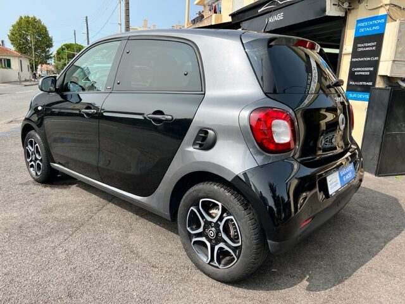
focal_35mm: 26
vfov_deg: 53.1
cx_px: 202
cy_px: 152
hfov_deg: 67.3
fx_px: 304
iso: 50
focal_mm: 5.7
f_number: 1.5
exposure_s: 1/1838
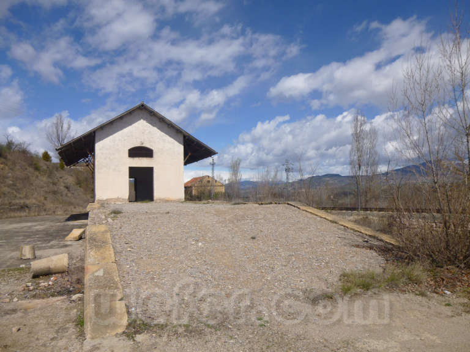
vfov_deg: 54.9
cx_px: 235
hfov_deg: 69.4
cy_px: 176
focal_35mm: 25
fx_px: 339
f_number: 9
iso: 100
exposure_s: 1/320
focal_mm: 4.5
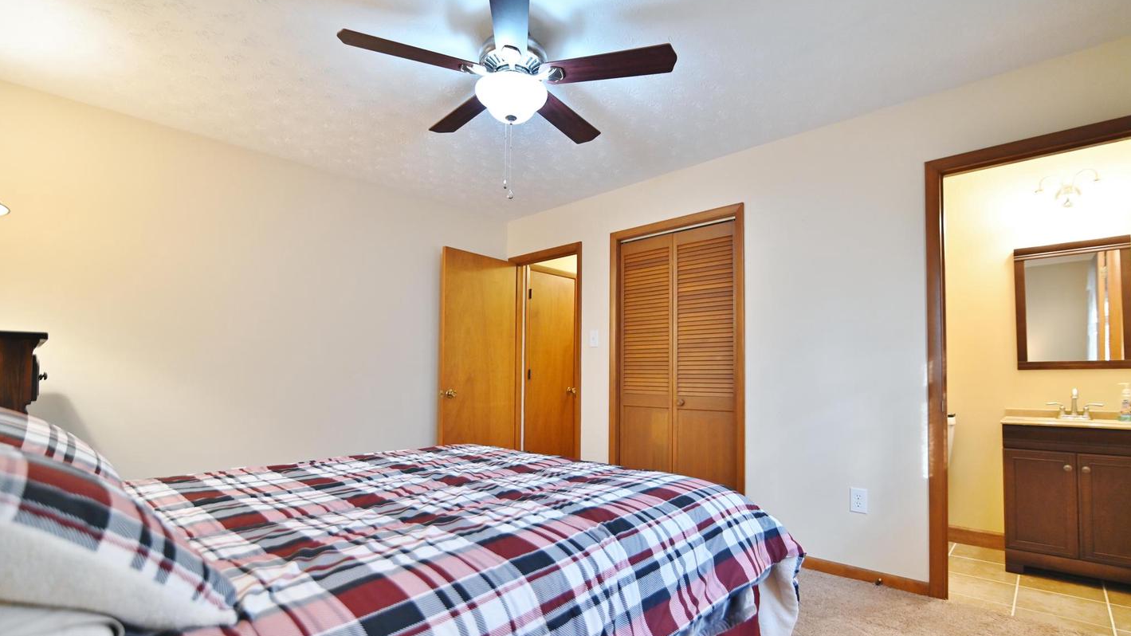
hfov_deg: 95.9
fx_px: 510
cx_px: 572
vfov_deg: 63.7
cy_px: 360
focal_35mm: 17
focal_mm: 16
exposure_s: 1/125
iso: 1250
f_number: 2.8
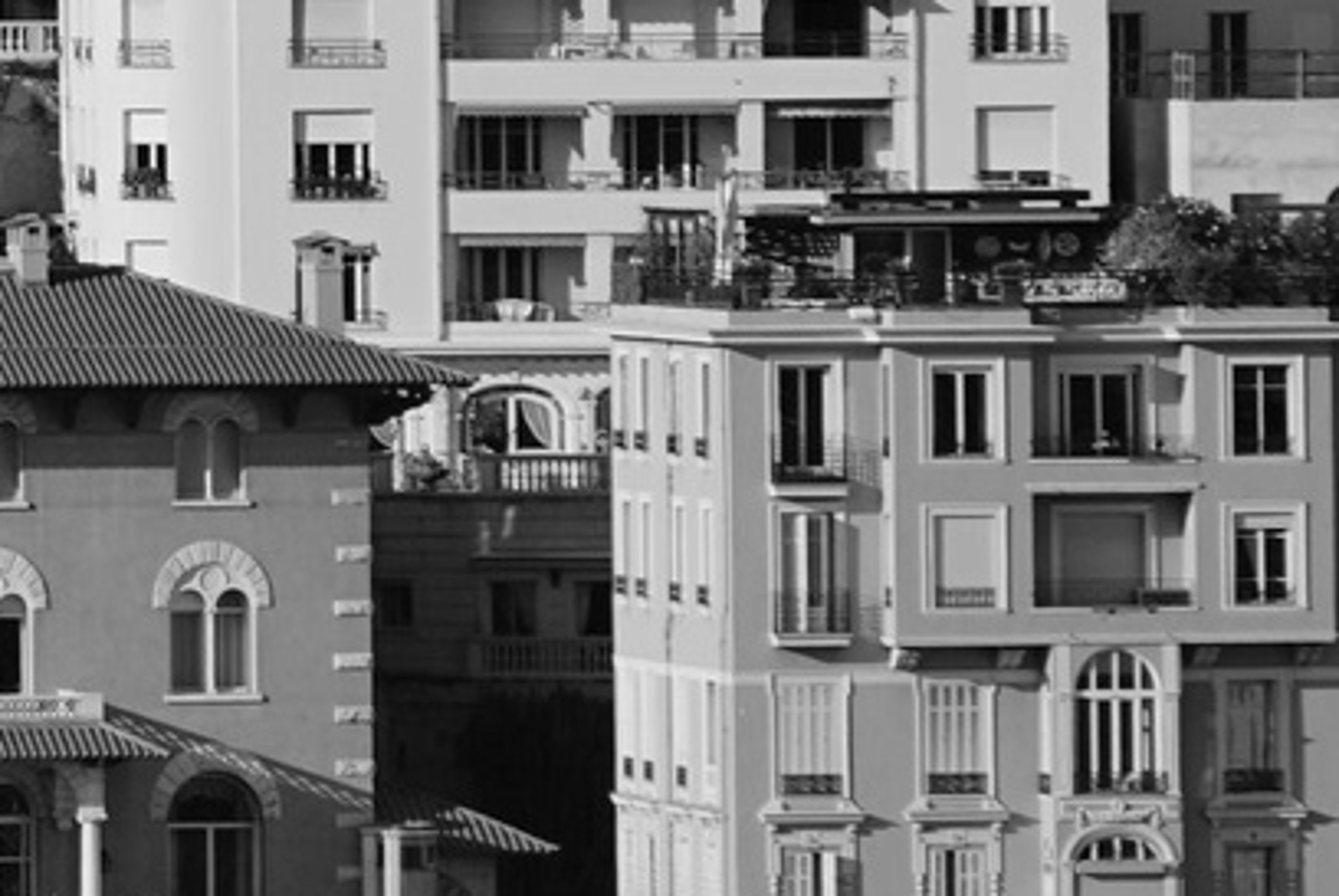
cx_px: -880
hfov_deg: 2.5
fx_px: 30569
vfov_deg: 1.7
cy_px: -486
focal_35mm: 821
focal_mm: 131
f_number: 2.8
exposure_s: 1/3200
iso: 100
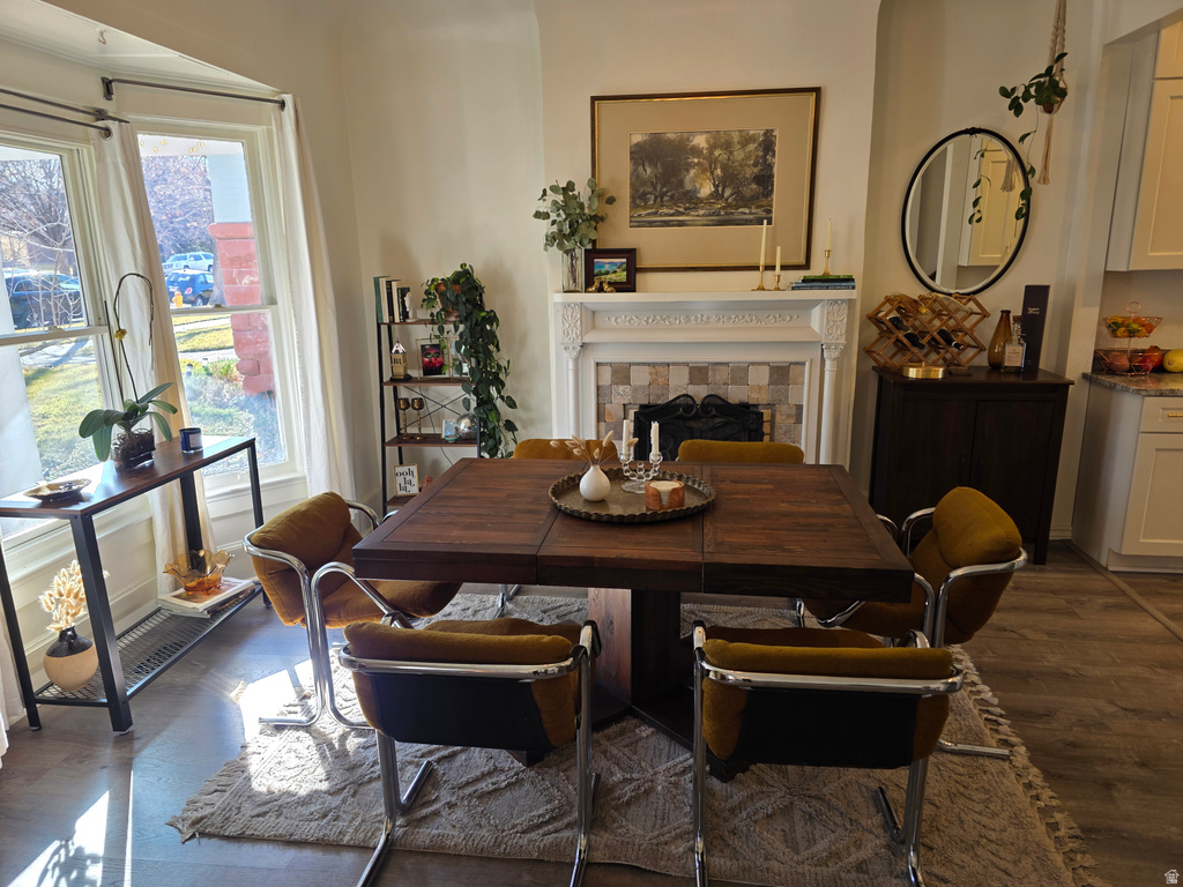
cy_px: 444
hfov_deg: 73.9
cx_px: 592
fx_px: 786
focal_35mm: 23
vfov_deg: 58.9
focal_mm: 6.3
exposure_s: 1/120
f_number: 1.7
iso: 40
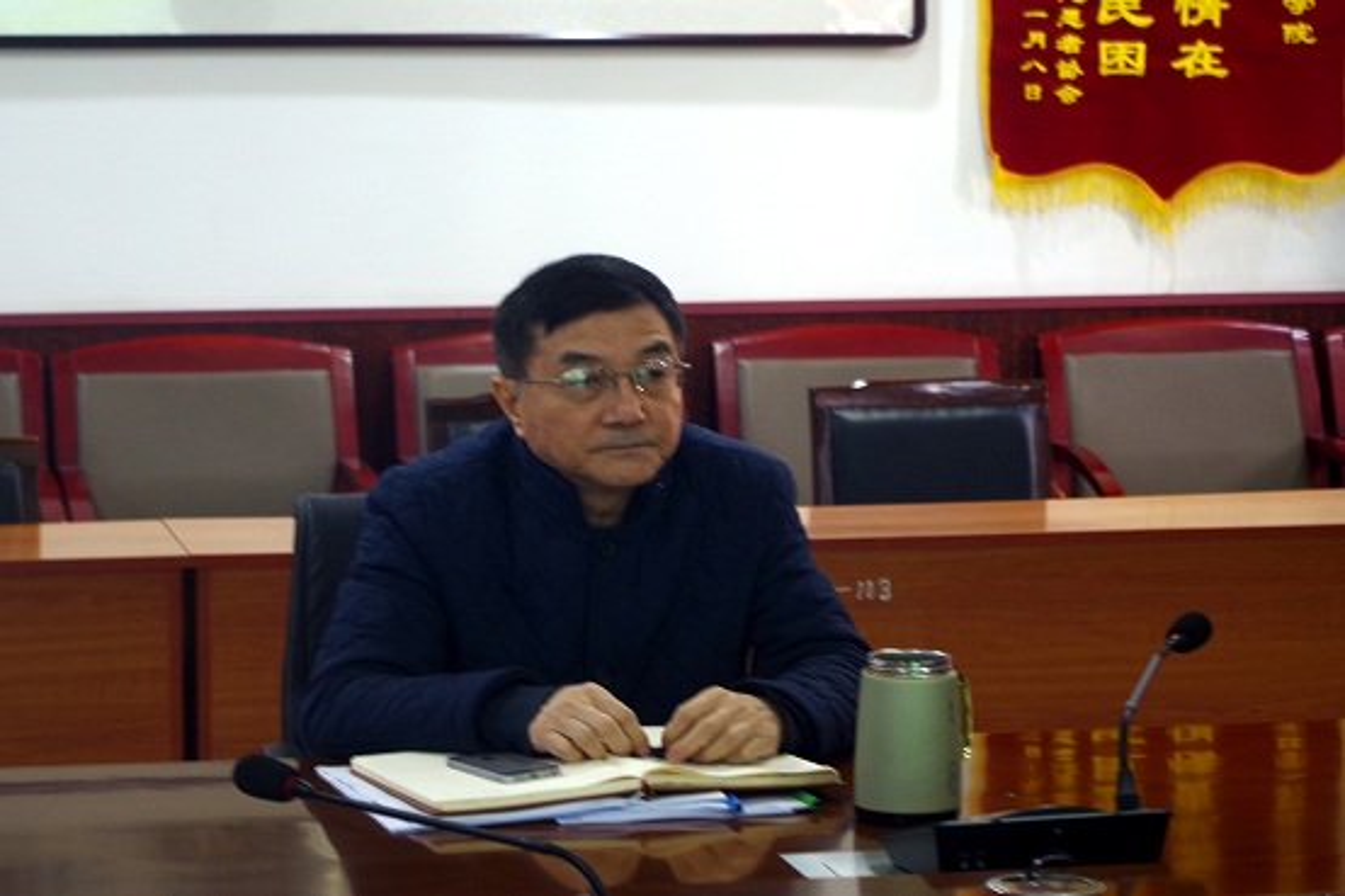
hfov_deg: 24.8
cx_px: 672
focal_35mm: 82
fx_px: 3063
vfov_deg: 16.6
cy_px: 448
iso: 400
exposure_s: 1/8
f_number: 5.6
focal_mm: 55
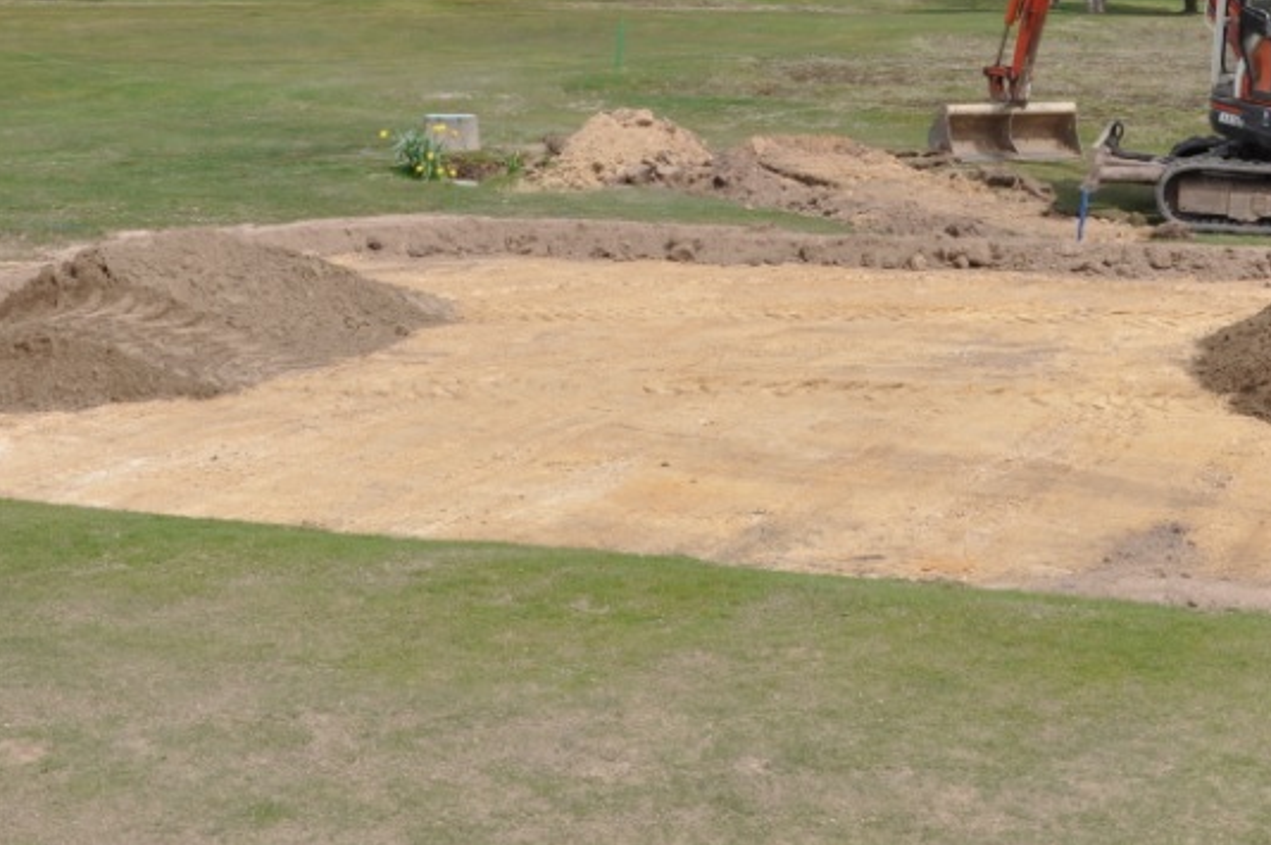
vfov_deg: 19.3
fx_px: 2434
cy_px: 62
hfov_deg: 29.1
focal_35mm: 69
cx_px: 814
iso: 200
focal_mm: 24
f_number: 11
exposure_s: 1/250
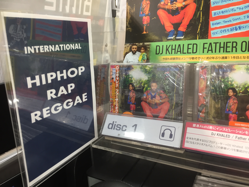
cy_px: 94
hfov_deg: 61.7
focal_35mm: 29
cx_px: 124
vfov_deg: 48.2
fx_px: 209
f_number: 2.2
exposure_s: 1/30
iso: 64
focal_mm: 4.15
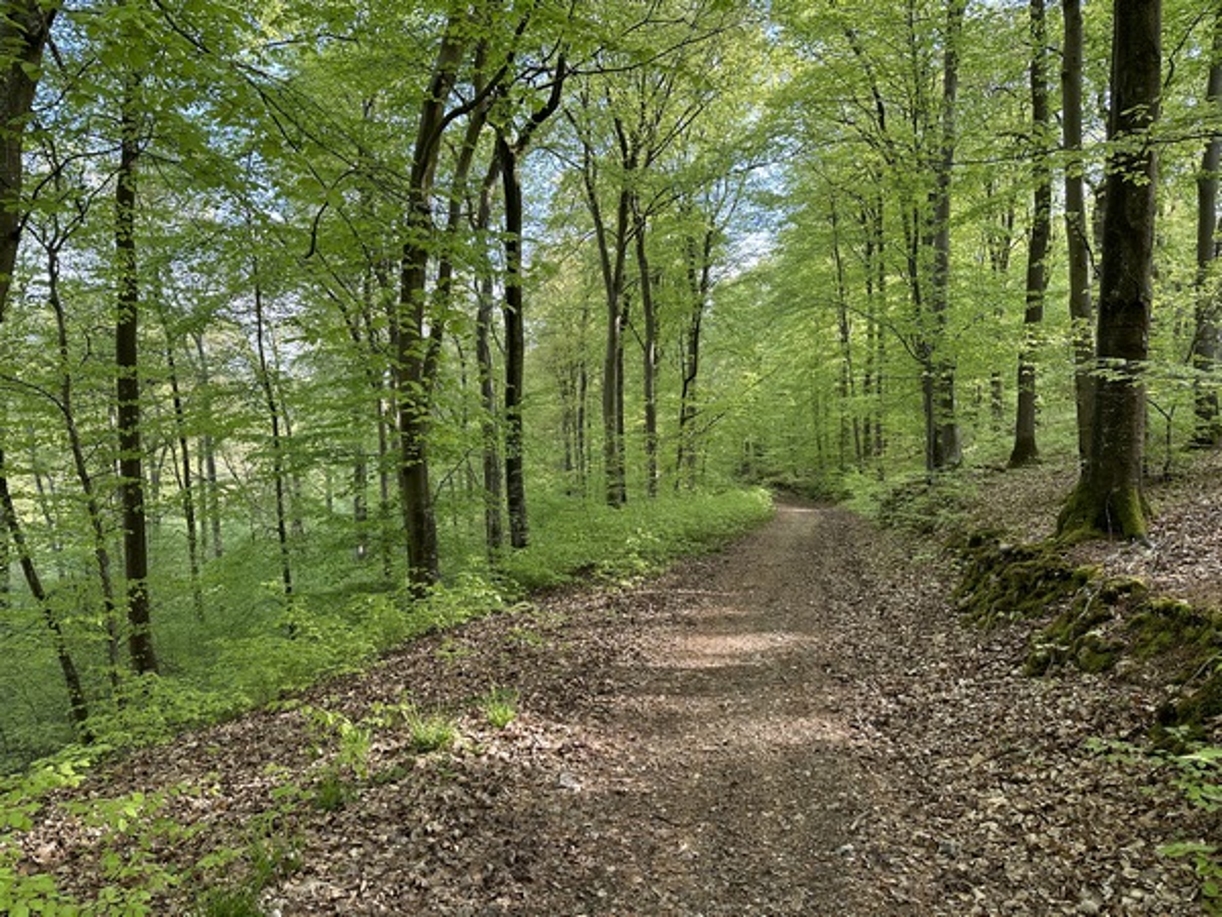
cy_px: 458
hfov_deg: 71.6
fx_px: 847
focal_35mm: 24
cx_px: 611
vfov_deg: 56.8
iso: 80
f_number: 1.78
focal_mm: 6.86
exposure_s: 1/222
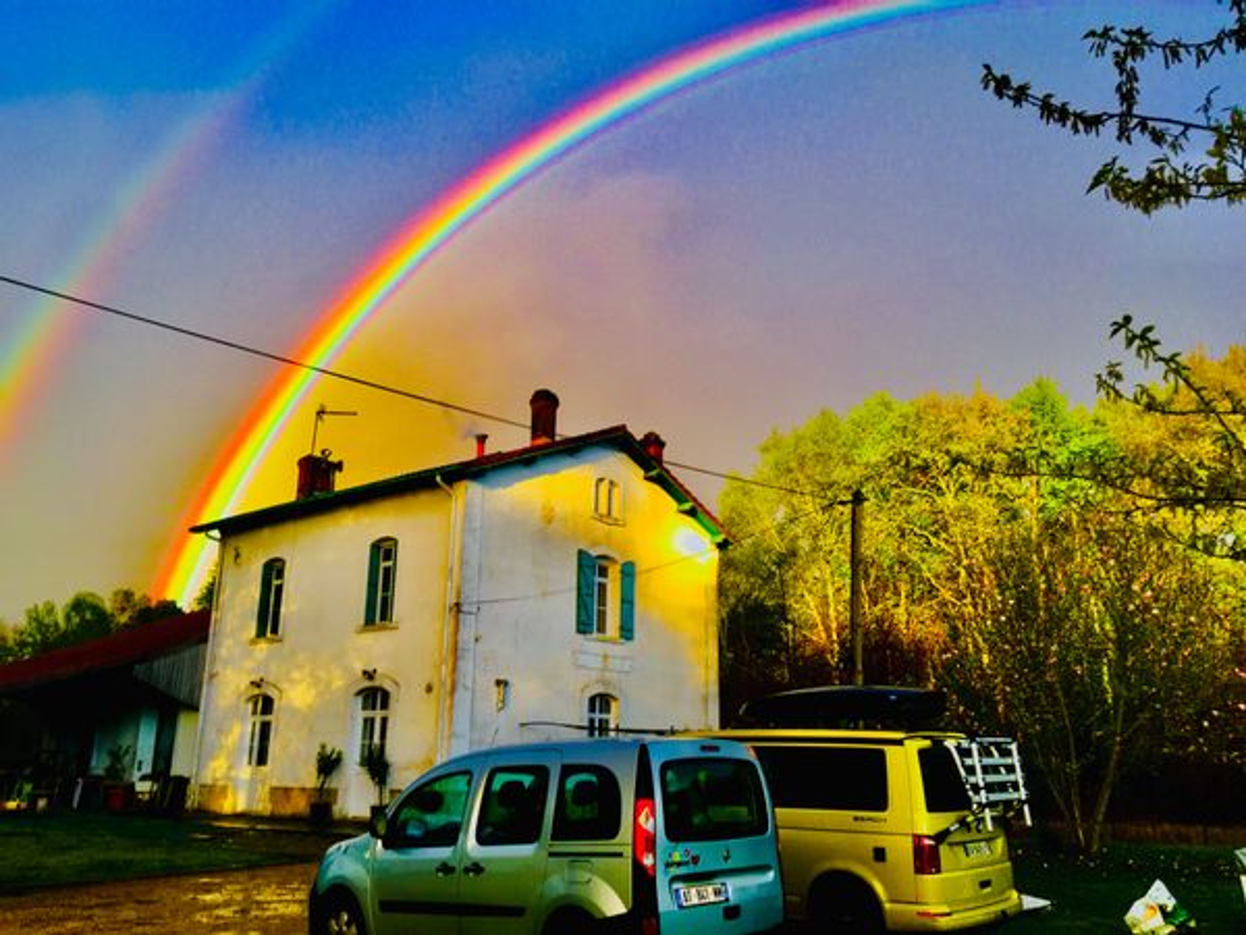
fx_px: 1044
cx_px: 623
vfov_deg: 48.2
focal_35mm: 29
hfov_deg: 61.7
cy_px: 468
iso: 25
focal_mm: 4.15
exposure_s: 1/50
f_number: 2.2
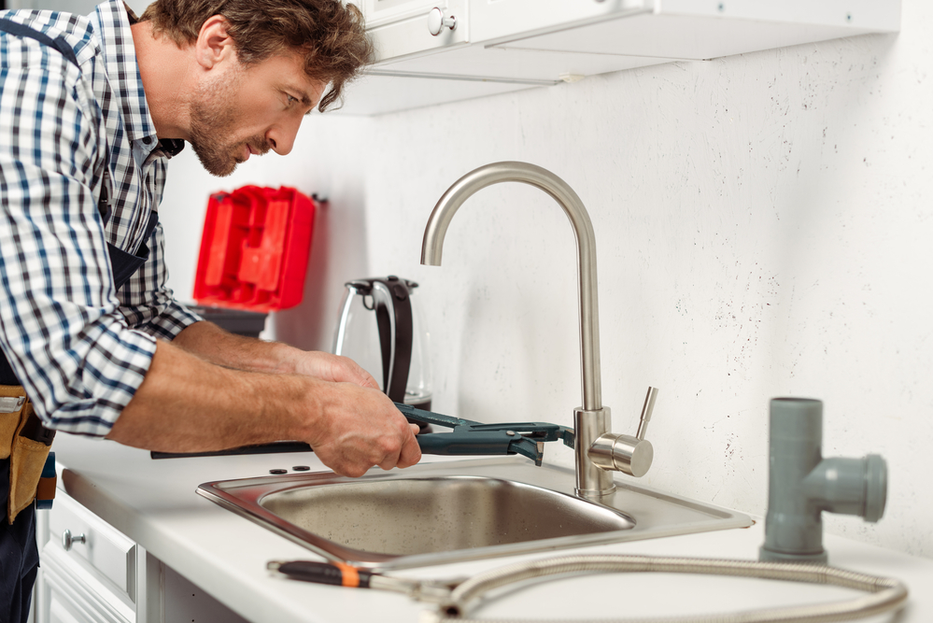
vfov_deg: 27.0
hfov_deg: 39.6
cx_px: 466
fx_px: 1296
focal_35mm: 50
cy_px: 312
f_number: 3.2
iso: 100
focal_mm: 50
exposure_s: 1/200
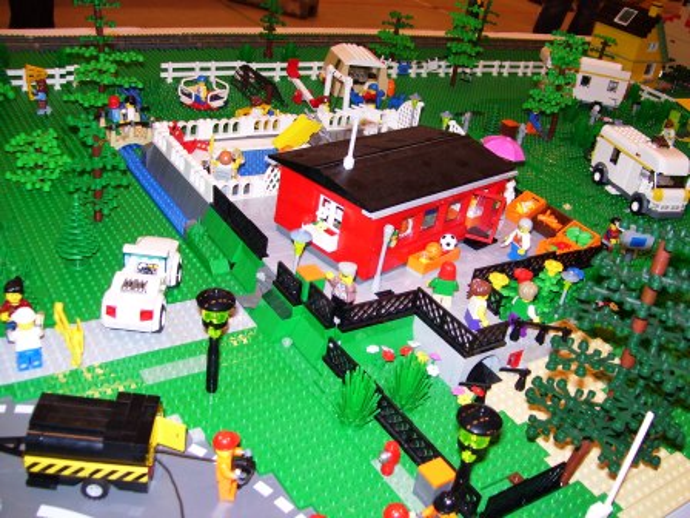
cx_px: 345
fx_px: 718
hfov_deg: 51.4
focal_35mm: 36
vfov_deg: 39.7
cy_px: 259
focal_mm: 6
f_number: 2.7
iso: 80
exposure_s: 1/60
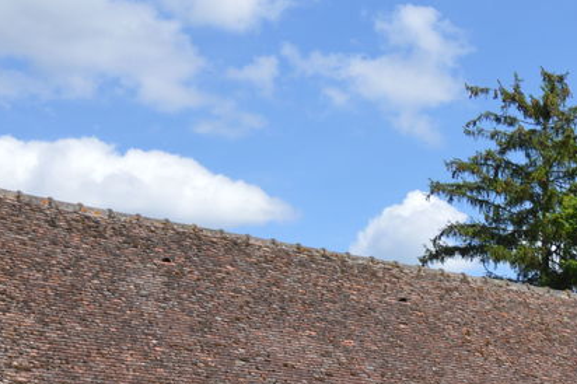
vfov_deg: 12.4
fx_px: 1660
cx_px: 828
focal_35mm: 104
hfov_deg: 17.9
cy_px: 607
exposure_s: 1/250
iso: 100
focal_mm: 21
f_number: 8
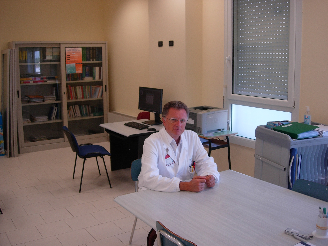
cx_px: 164
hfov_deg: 49.0
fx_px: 360
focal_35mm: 38
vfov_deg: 37.7
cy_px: 123
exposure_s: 1/104
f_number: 2.8
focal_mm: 7.8
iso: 79
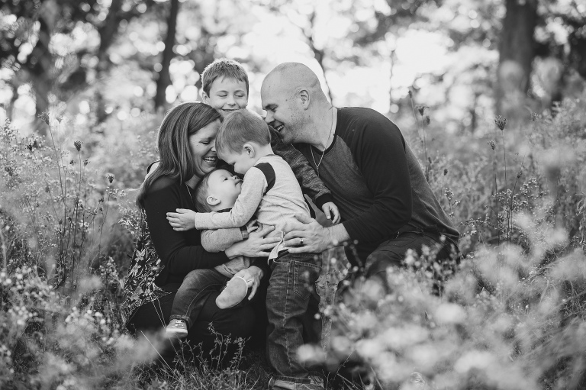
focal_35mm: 85
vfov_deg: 16.1
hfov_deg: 23.9
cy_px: 195
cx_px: 293
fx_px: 1383
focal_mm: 85
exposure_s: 1/400
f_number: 2.8
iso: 200
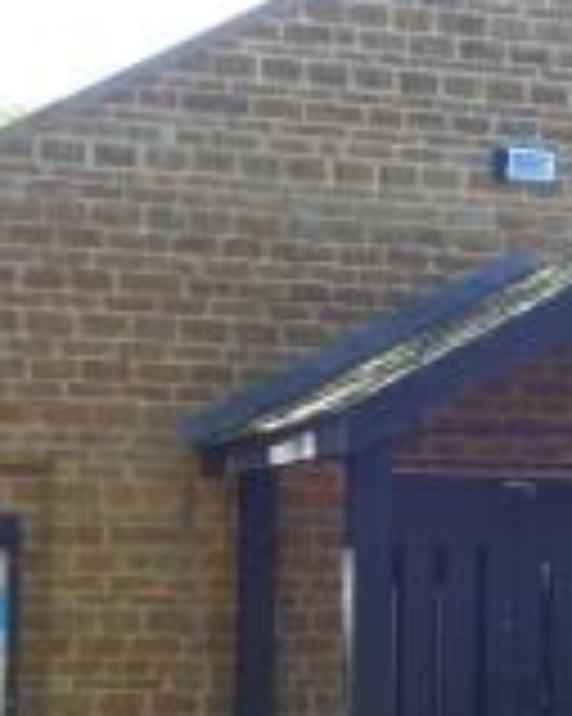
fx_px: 2563
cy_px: 419
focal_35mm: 121
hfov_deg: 12.6
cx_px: 536
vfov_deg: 15.9
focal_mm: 7.8
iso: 80
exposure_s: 1/40
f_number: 4.5
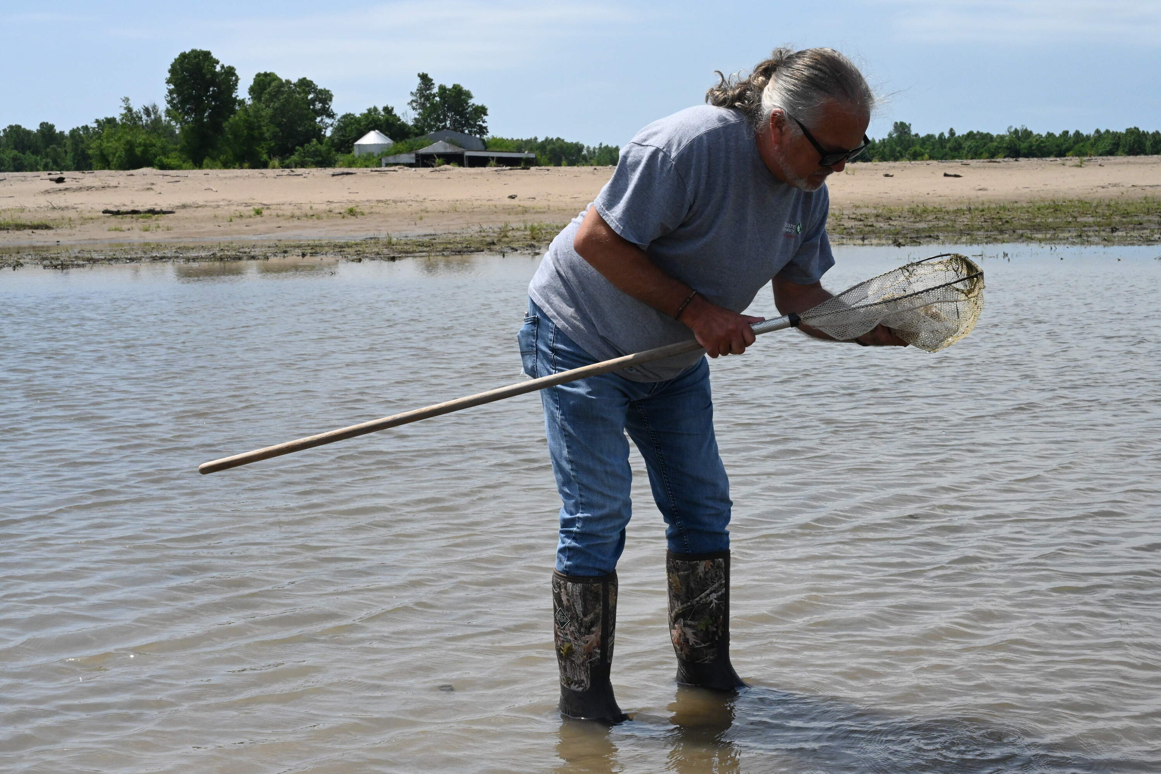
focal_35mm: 50
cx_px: 580
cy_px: 387
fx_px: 1612
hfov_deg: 39.6
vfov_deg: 27.0
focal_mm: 50
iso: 3600
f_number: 16
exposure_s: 1/3200
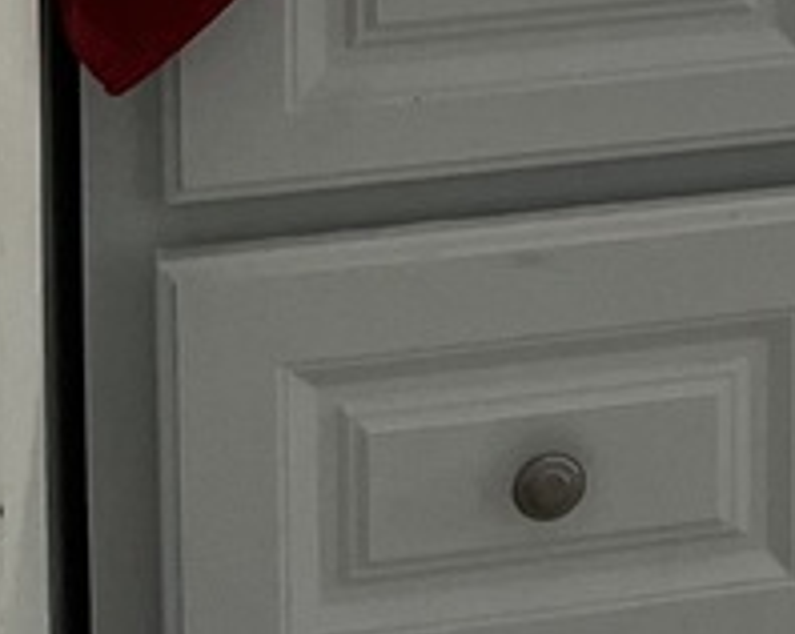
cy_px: -1140
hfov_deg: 8.9
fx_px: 4349
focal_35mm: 185
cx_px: 2224
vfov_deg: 7.5
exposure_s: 1/120
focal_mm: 5.1
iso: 80
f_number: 1.6
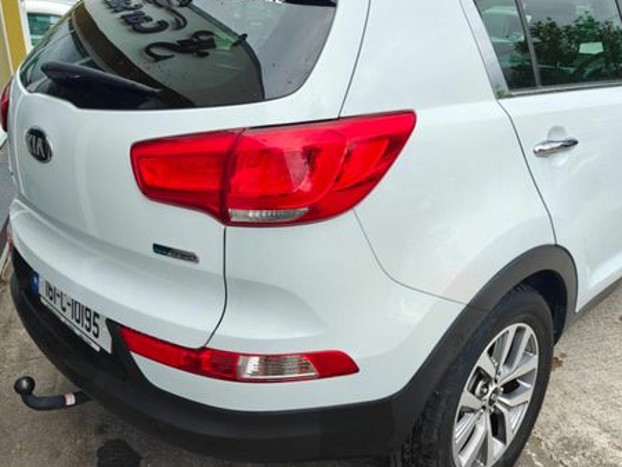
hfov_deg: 56.5
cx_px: 364
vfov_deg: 44.2
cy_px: 218
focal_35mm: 32
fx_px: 575
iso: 64
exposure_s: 1/263
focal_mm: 6.06
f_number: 1.7
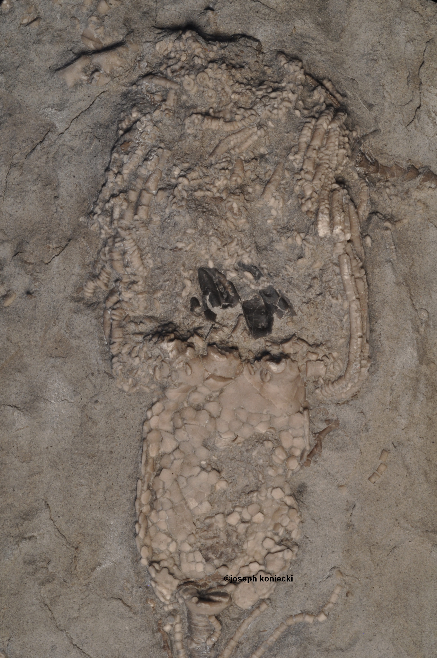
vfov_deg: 22.6
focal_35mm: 90
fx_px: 1643
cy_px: 329
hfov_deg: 15.2
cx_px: 218
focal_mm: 60
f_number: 36
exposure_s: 1/4
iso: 400
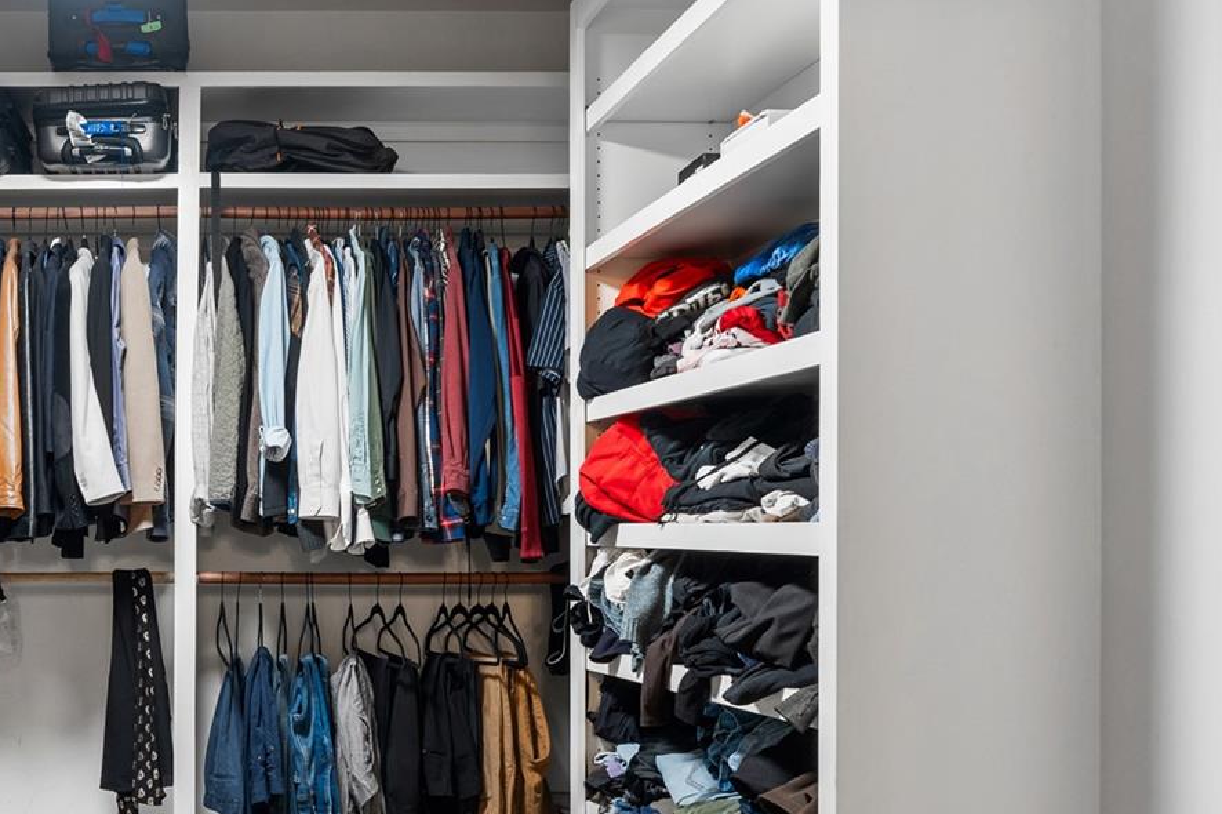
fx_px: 1255
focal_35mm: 37
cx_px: 232
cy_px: 519
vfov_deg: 35.7
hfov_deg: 48.7
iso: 200
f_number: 9
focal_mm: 16
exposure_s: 6
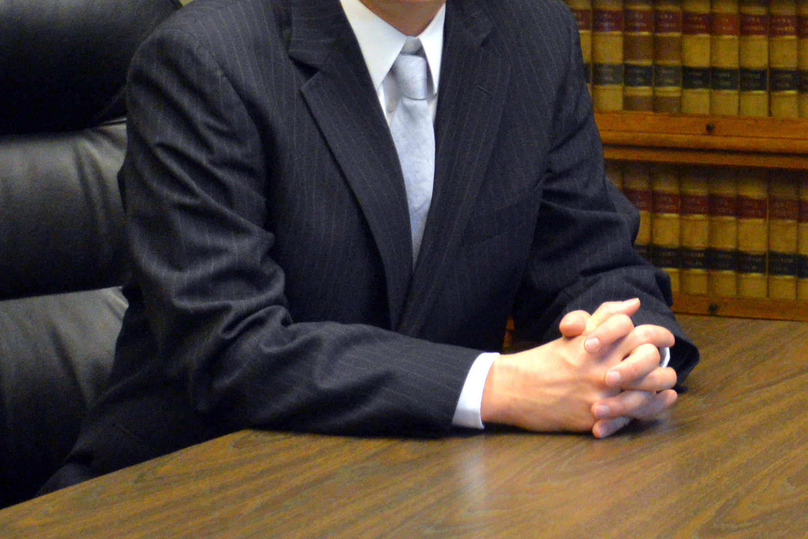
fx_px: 3104
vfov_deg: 9.8
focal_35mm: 138
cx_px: 689
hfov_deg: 14.7
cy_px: 5
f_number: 5
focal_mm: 35
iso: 2000
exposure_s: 1/60
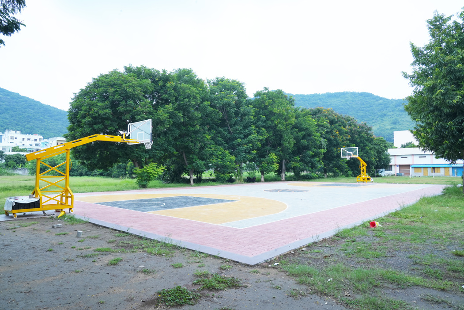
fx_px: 309
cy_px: 155
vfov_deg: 53.1
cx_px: 232
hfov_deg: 73.7
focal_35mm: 24
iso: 500
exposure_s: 1/160
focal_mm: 24
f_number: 18
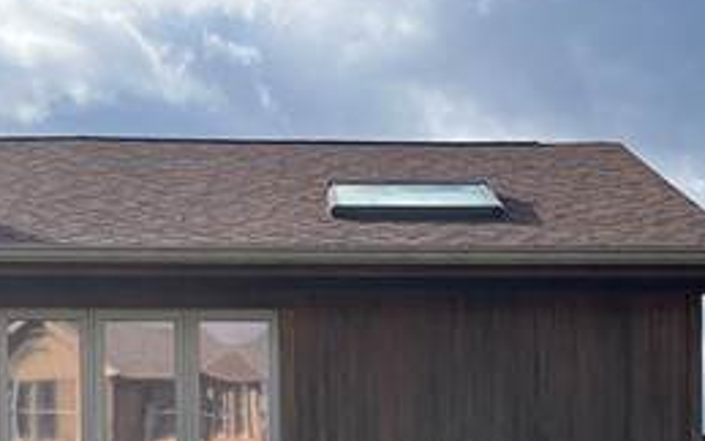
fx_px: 2095
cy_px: 830
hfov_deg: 19.1
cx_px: 425
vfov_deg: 11.1
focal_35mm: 109
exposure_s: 1/1802
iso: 50
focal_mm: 5.1
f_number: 1.6
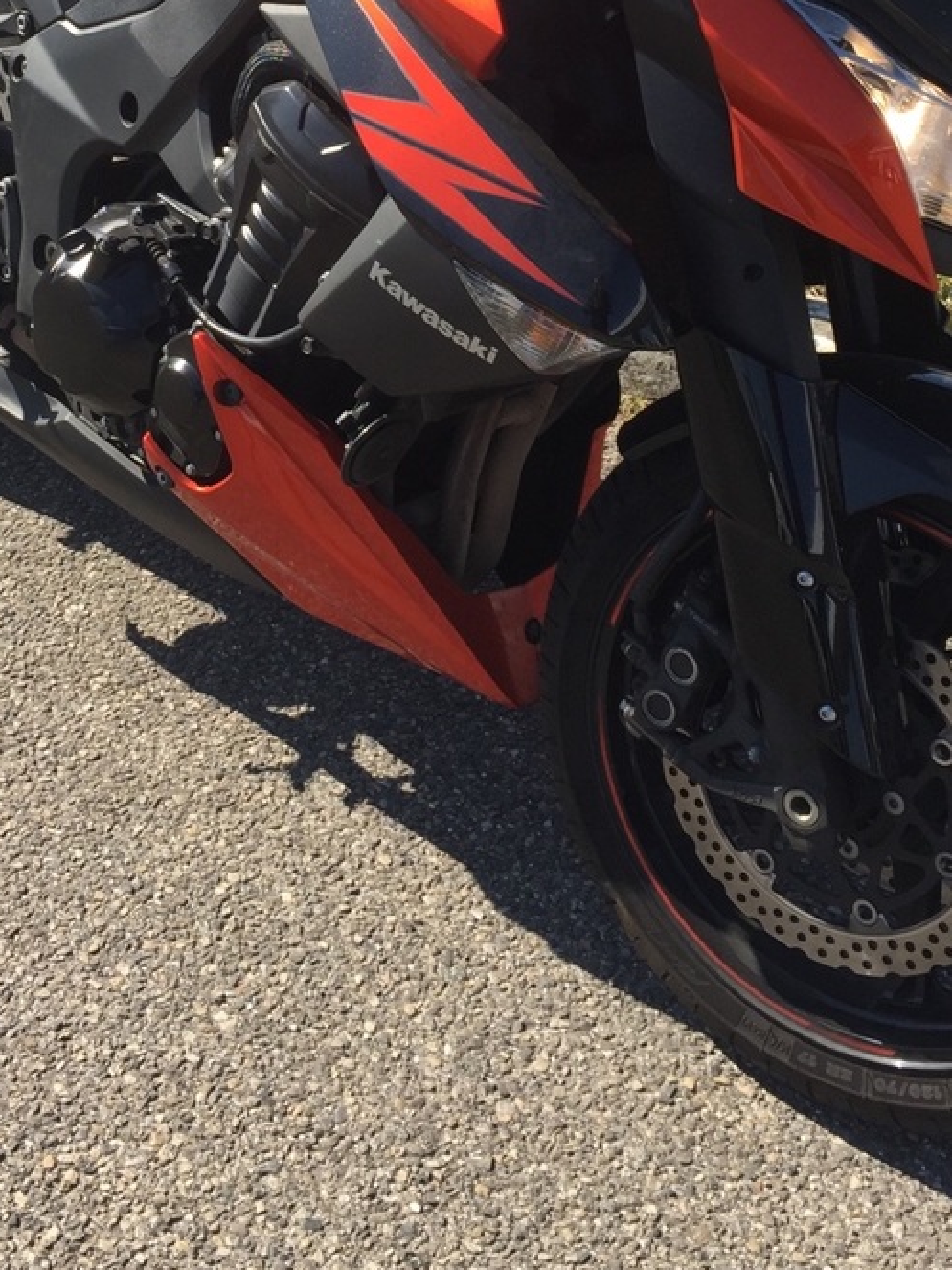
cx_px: 372
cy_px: 107
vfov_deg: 32.5
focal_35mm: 56
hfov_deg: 26.0
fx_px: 2054
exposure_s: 1/1014
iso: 32
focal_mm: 4.15
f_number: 2.2
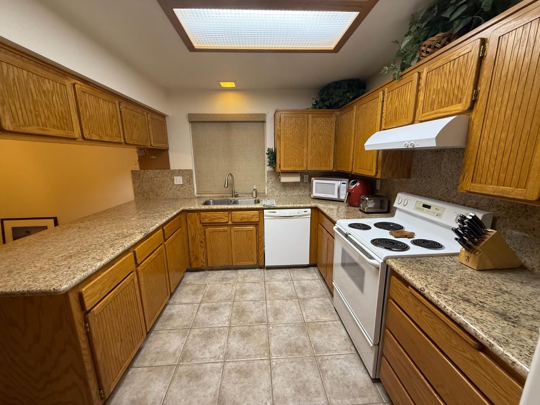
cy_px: 202
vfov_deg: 85.7
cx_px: 270
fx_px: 218
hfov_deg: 102.1
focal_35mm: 14
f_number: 2.2
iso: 200
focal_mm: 2.22
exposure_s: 1/60
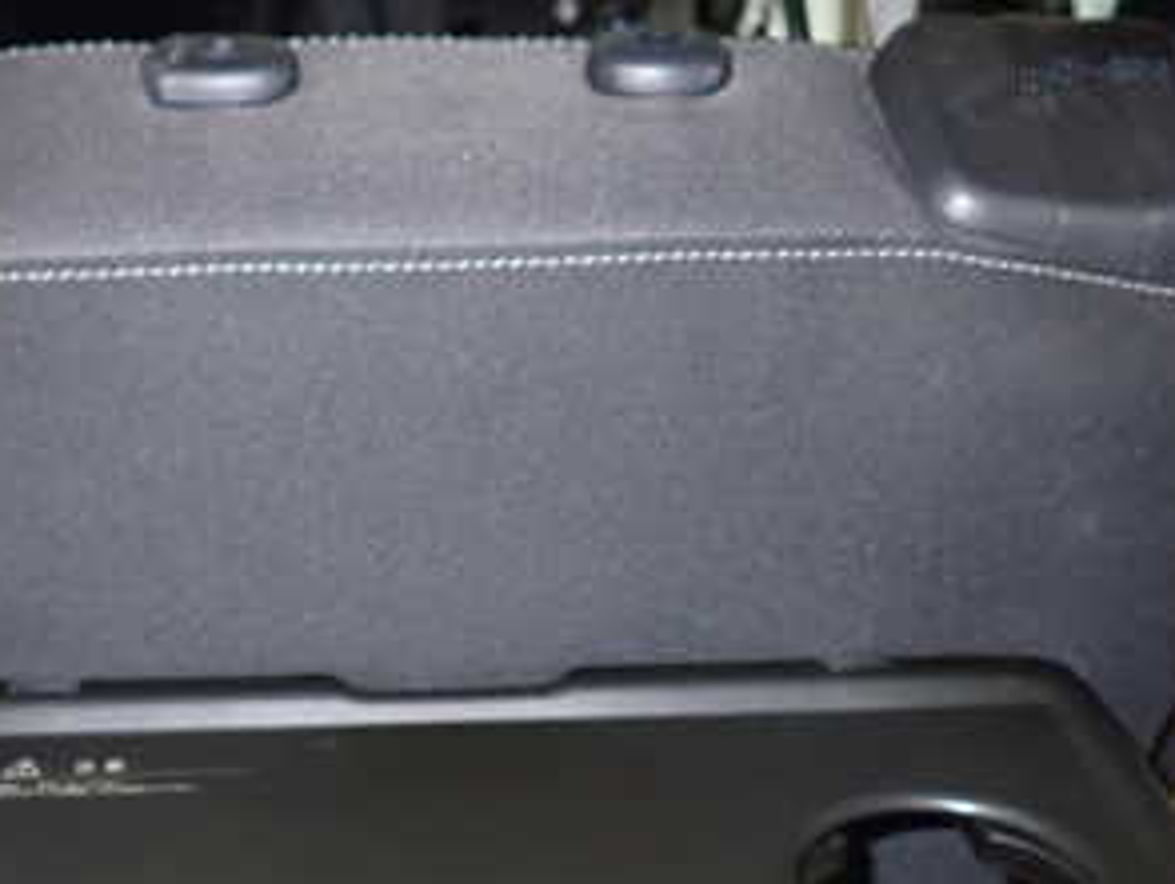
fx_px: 1733
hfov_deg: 37.3
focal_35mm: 51
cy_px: 612
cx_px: 448
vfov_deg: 28.4
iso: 800
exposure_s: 1/30
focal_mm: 4.5
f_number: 5.6
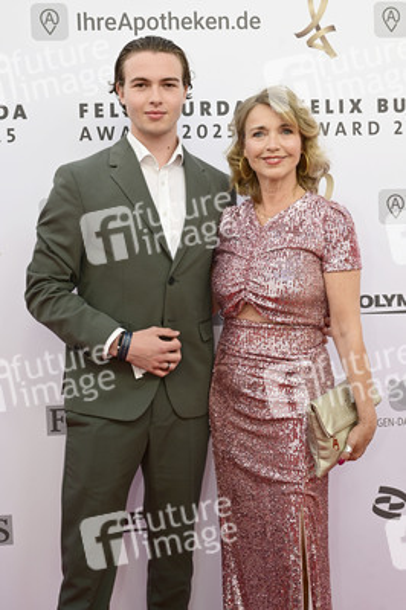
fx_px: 661
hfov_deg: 34.2
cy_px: 305
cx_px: 203
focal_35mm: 39
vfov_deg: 49.6
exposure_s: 1/200
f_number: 7.1
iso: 250
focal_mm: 39
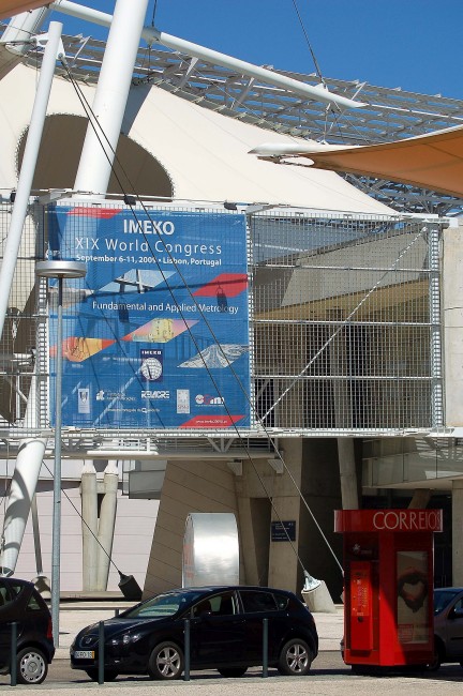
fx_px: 2320
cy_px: 348
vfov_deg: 17.1
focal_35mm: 120
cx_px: 232
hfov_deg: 11.4
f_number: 9.5
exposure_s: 1/1500
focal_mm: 80
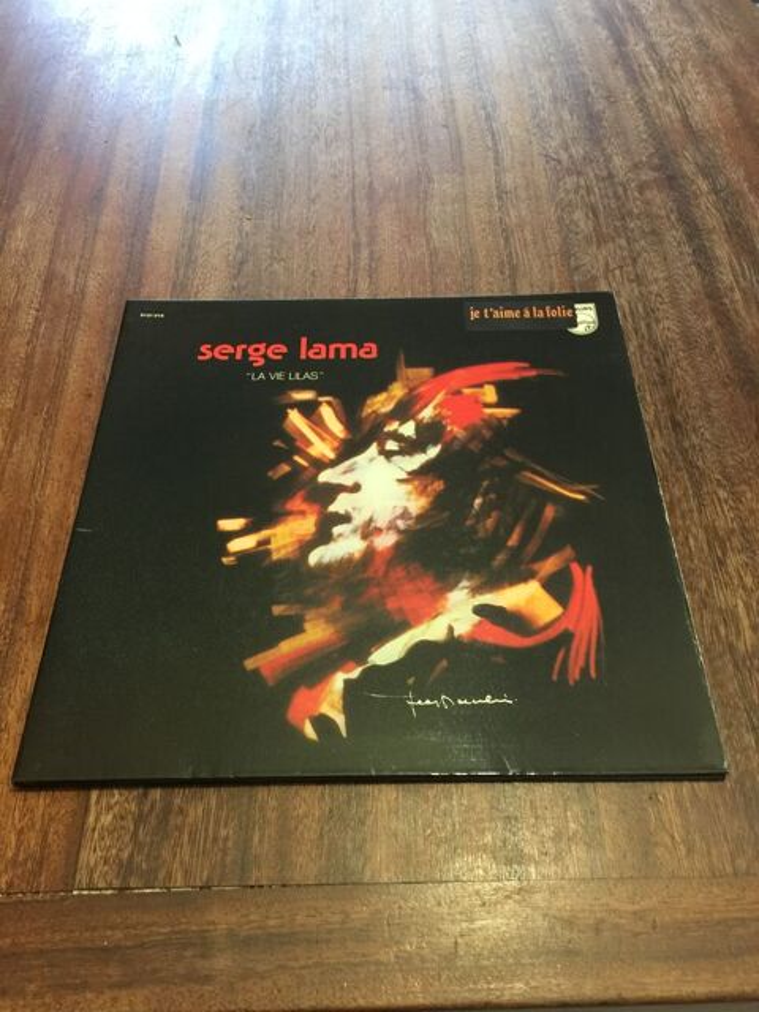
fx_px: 848
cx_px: 380
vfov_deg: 61.7
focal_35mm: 29
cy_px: 506
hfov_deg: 48.2
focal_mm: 4.15
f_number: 2.2
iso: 125
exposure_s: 1/8
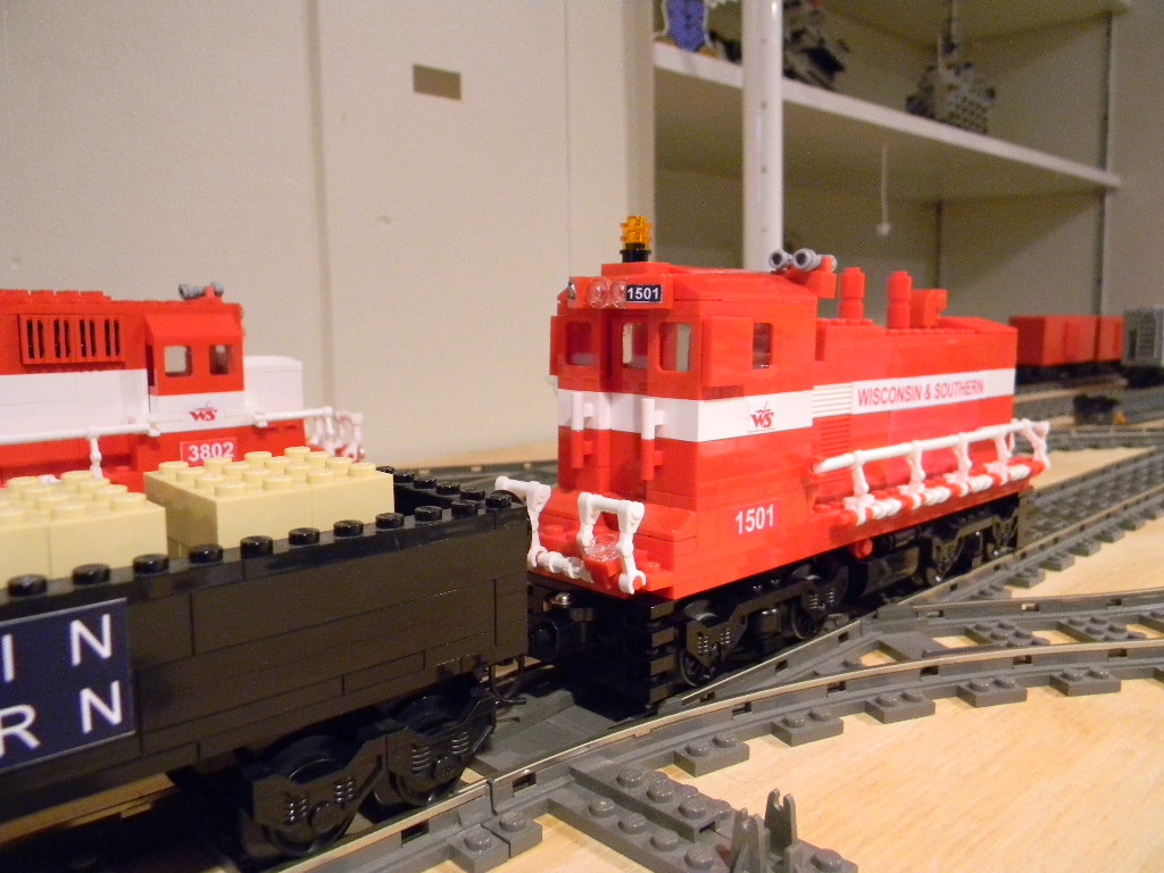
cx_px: 582
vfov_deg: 49.7
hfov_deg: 63.4
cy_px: 436
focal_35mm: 28
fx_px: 942
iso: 400
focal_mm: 5
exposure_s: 1/9.6
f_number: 3.5
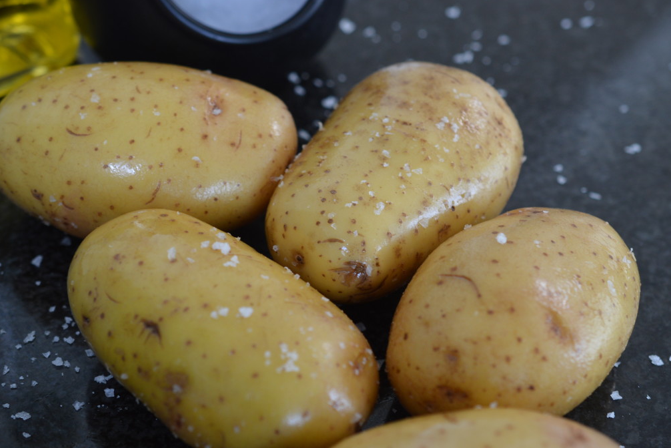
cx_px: 338
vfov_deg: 22.3
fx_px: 1137
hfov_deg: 32.9
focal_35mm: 61
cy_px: 225
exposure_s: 1/80
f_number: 4.5
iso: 400
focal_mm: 40
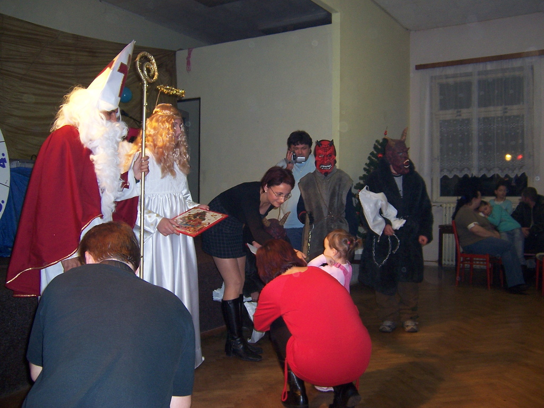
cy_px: 204
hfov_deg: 55.4
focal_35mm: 33
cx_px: 272
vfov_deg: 42.9
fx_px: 519
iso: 140
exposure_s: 1/60
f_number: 2.8
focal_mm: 5.5
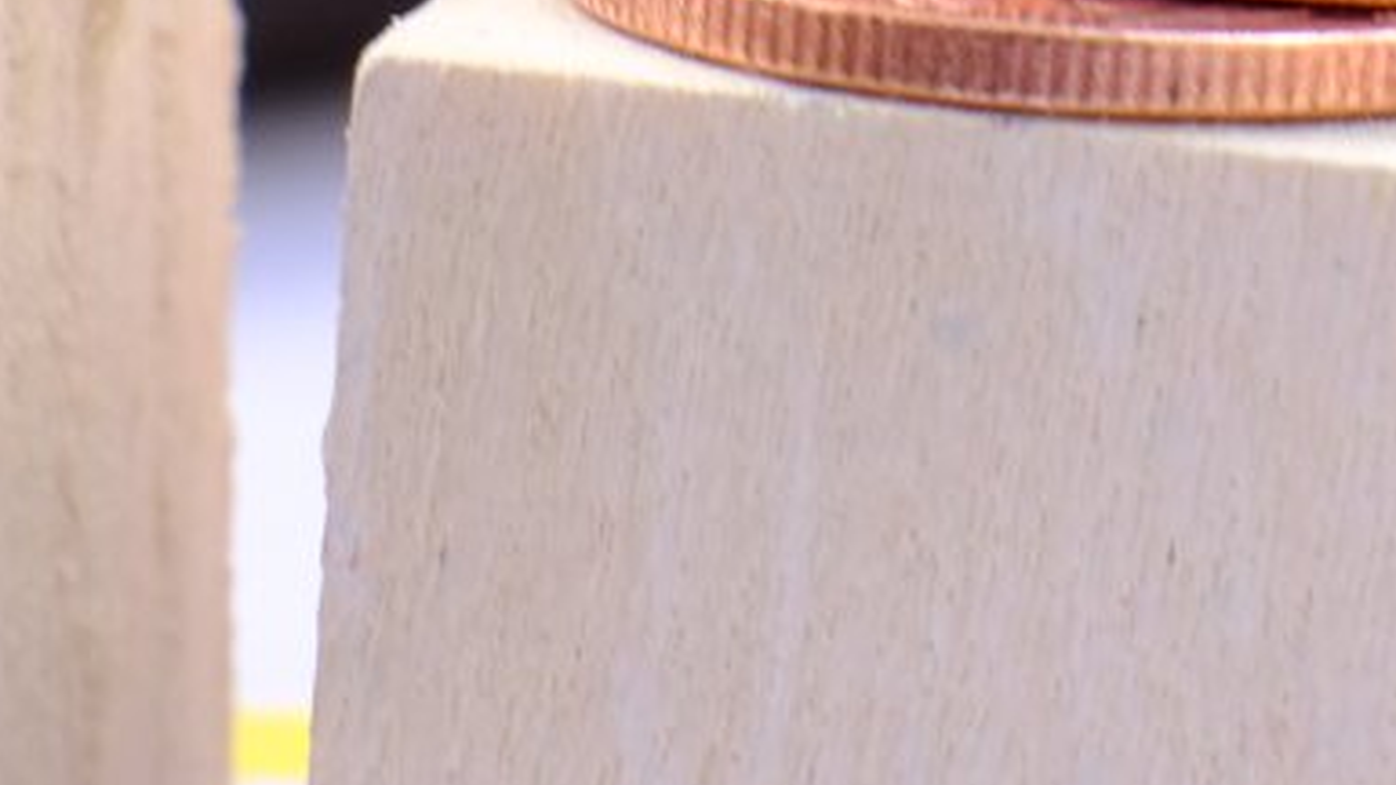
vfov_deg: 2.2
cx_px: 1022
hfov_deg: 3.9
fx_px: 20692
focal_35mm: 559
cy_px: -591
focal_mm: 85
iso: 800
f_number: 8
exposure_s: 1/38
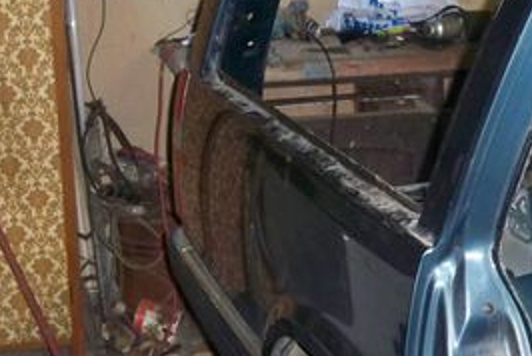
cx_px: 218
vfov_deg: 15.4
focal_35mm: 89
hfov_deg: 22.8
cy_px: 207
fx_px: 1317
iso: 250
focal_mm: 7.9
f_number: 3.1
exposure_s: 1/30
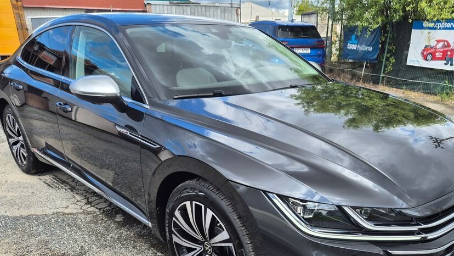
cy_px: 201
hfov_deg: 62.5
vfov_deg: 36.6
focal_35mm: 31
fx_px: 373
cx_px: 251
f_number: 1.8
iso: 25
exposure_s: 1/622
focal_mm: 5.4
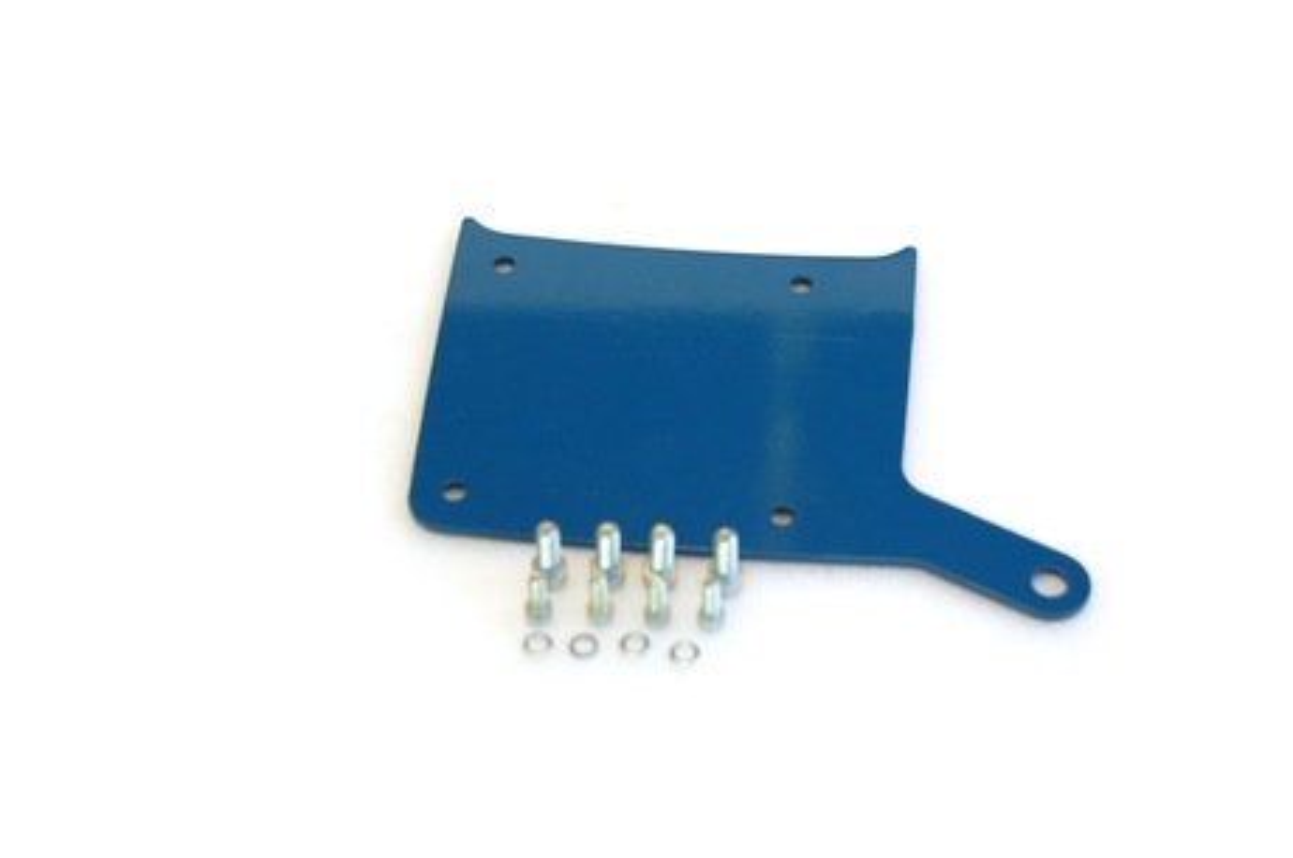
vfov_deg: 23.7
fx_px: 2044
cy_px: 429
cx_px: 646
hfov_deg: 35.1
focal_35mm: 57
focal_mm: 38
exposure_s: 1/60
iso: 400
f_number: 5
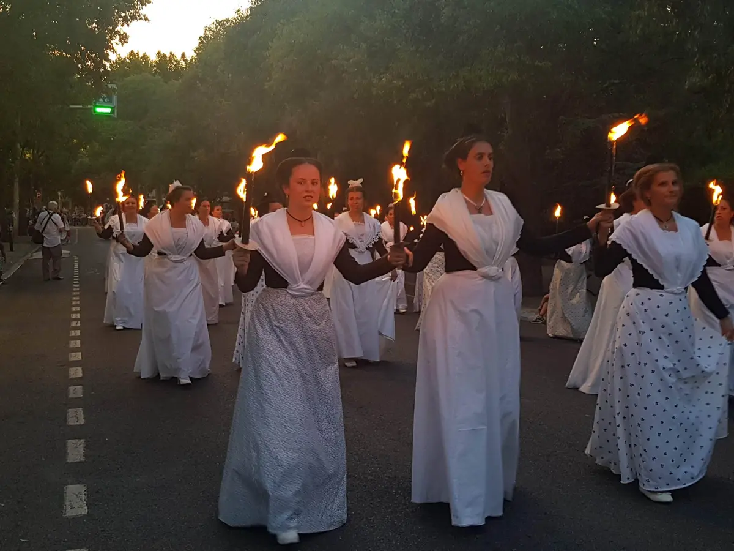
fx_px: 551
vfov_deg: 53.1
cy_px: 276
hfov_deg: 67.3
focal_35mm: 26
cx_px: 367
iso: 100
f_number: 1.7
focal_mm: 4.2
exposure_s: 1/50
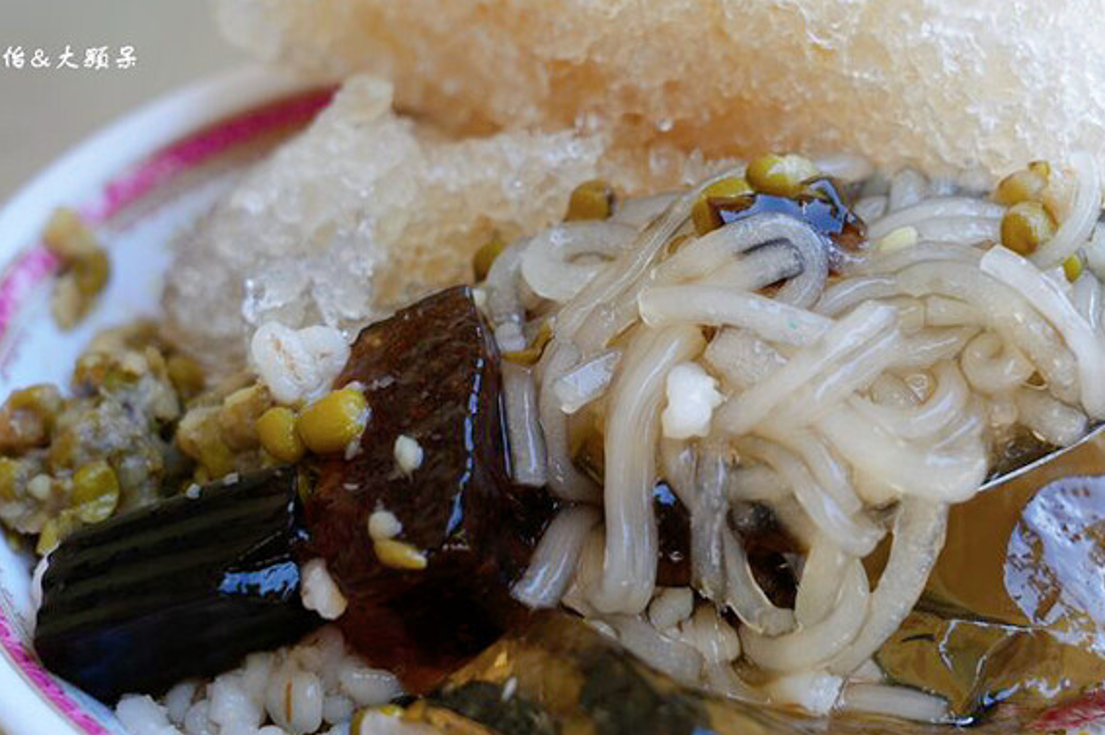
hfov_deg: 26.0
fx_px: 2392
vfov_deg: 17.5
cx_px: 624
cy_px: 349
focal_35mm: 78
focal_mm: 52
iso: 320
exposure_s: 1/125
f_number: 5.6
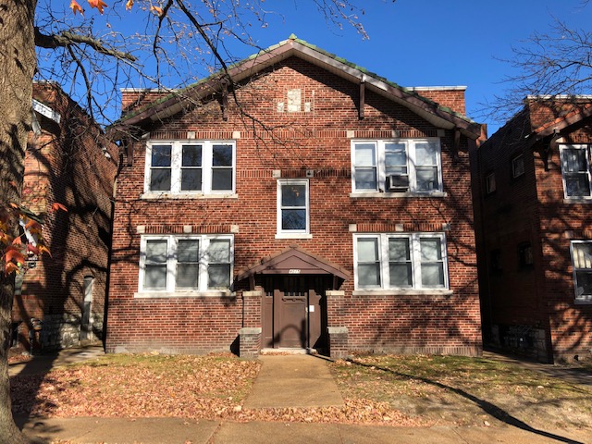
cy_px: 222
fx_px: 479
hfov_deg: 63.4
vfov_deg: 49.7
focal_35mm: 28
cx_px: 296
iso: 20
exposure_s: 1/1517
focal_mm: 4
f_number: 1.8
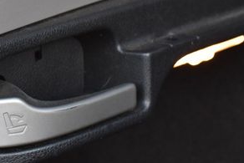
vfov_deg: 9.1
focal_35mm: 151
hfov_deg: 13.6
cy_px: 96
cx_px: 79
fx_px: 1024
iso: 800
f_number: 6.3
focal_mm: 46
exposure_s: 1/15
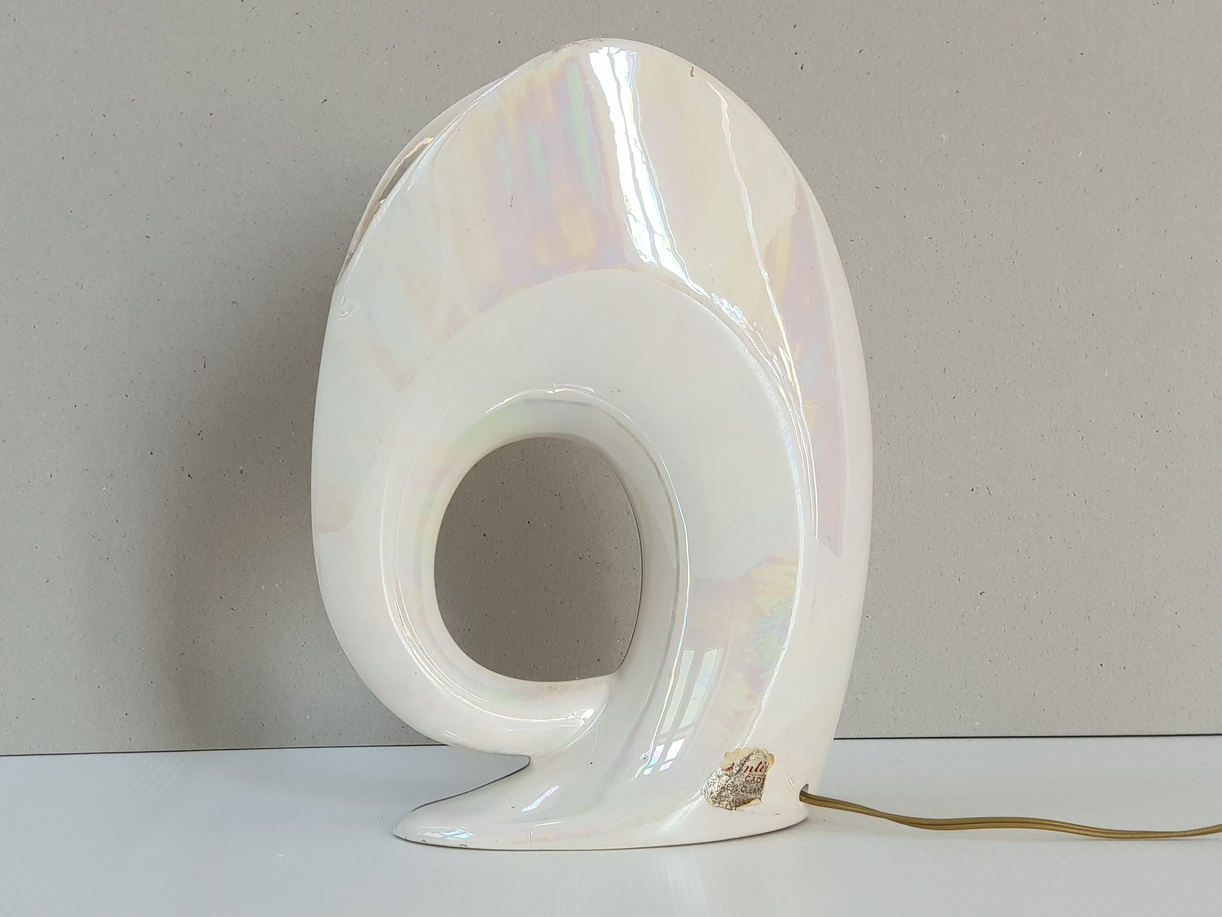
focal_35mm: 52
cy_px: 458
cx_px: 611
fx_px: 1836
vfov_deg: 28.0
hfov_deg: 36.8
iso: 40
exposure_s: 1/50
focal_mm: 6
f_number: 2.4
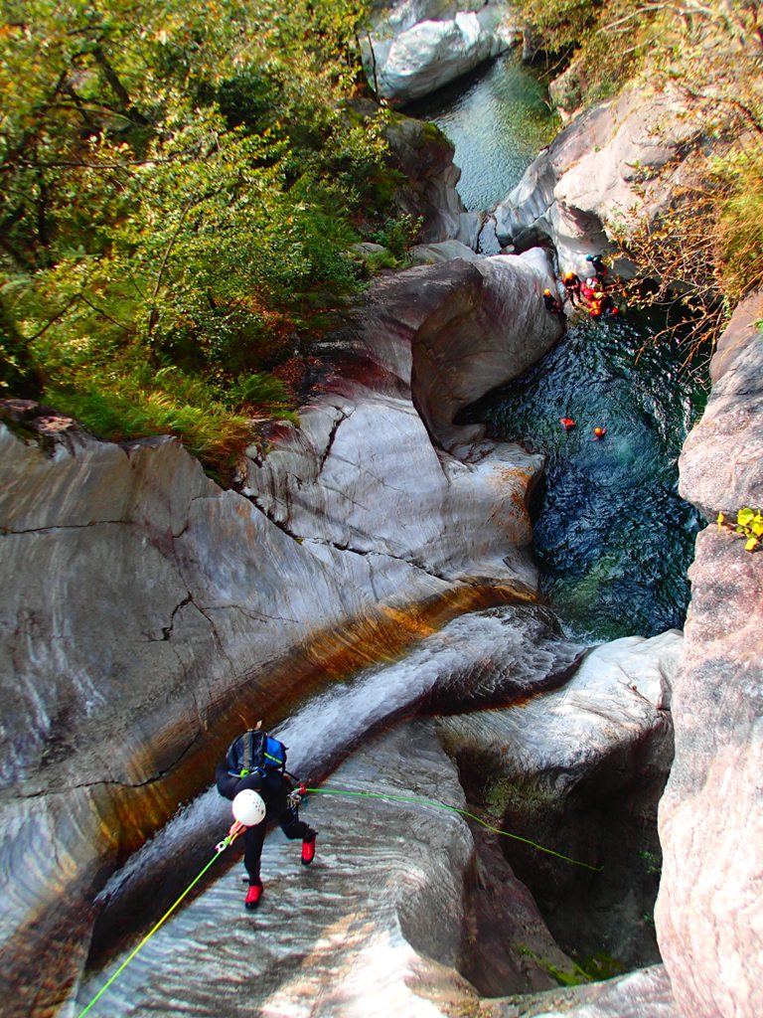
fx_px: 735
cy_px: 509
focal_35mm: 25
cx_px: 382
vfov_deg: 69.4
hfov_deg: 54.9
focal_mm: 4.5
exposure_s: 1/320
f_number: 2.8
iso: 100
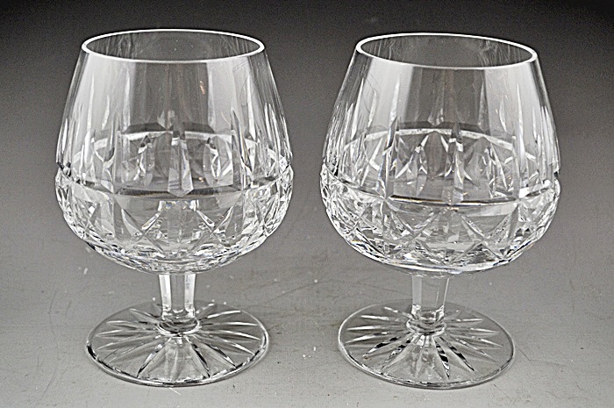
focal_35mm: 54
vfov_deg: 25.0
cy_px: 204
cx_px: 307
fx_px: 920
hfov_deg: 36.9
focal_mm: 36
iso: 400
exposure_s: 1/125
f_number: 5.6
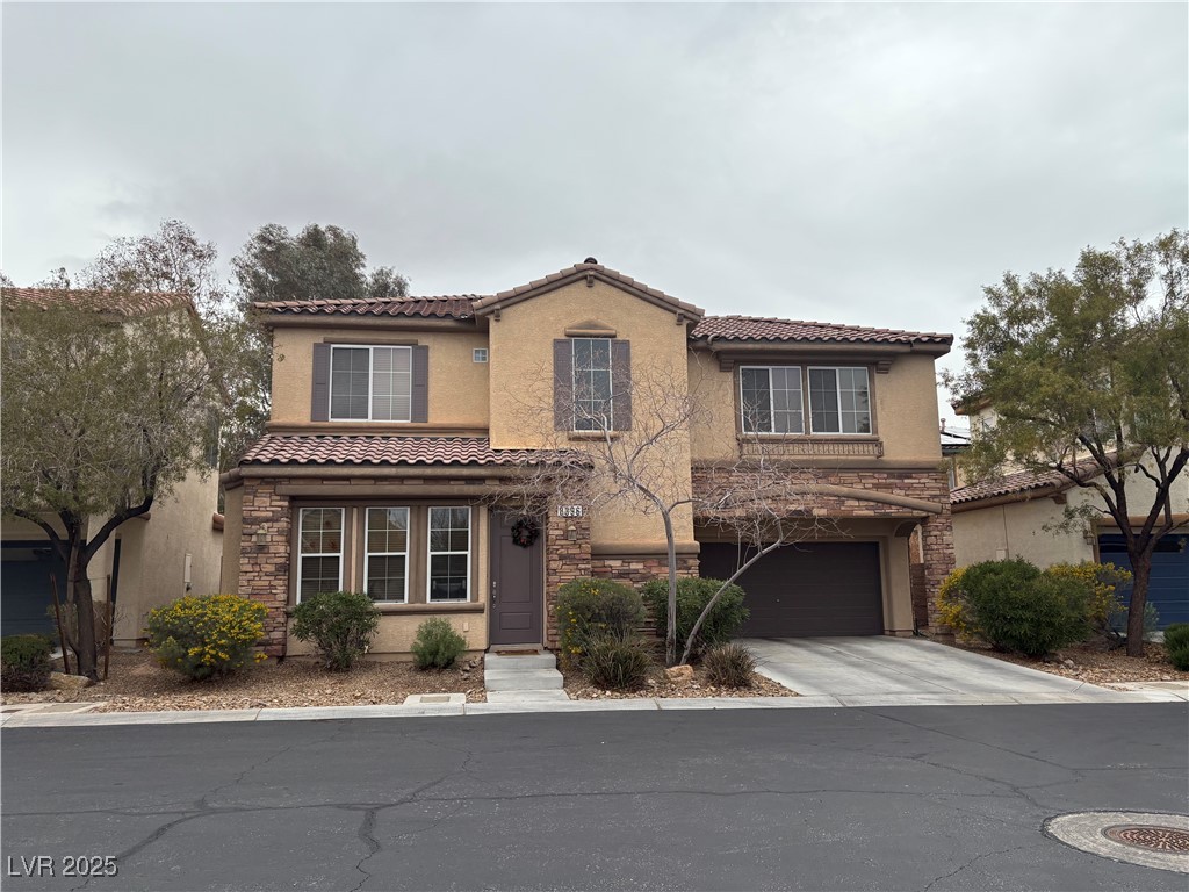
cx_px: 594
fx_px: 893
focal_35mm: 26
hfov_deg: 67.3
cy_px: 446
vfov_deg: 53.1
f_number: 1.6
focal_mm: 5.96
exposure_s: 1/2075
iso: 50
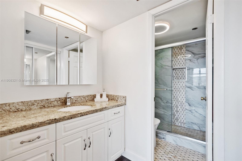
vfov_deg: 77.3
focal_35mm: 15
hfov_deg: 100.4
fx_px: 101
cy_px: 80
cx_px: 121
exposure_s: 1/15
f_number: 3.5
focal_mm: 10
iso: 250
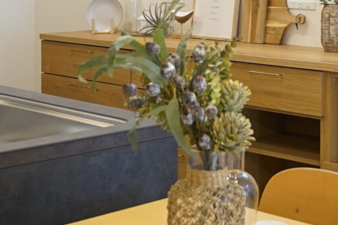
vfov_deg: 15.4
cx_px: 275
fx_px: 807
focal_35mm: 86
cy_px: -38
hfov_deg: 23.3
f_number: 2.8
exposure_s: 1/60
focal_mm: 17
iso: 200
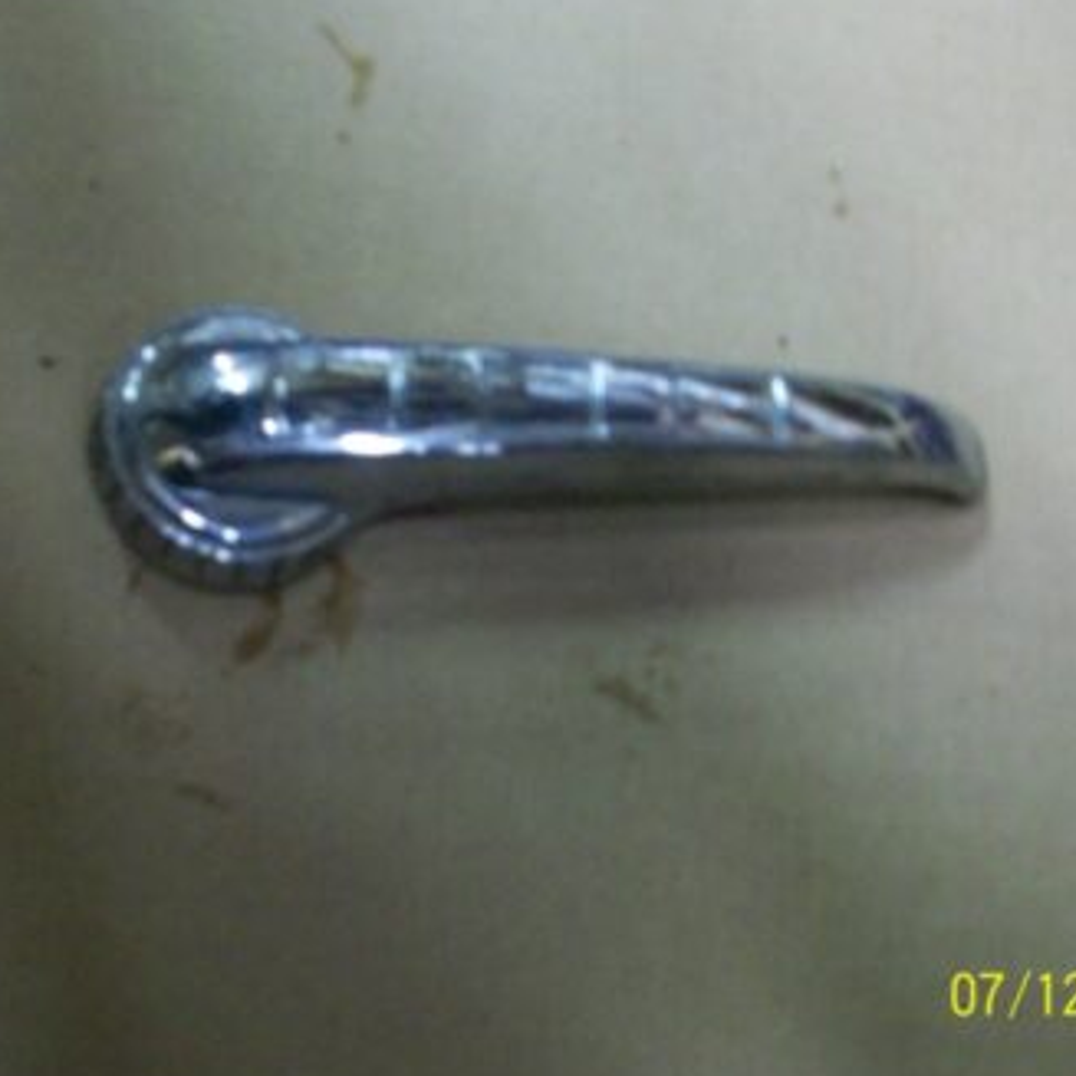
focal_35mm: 46
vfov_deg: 36.8
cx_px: 490
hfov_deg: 36.8
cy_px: 525
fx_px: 1618
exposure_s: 1/8
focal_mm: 5.7
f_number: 2.8
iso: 320
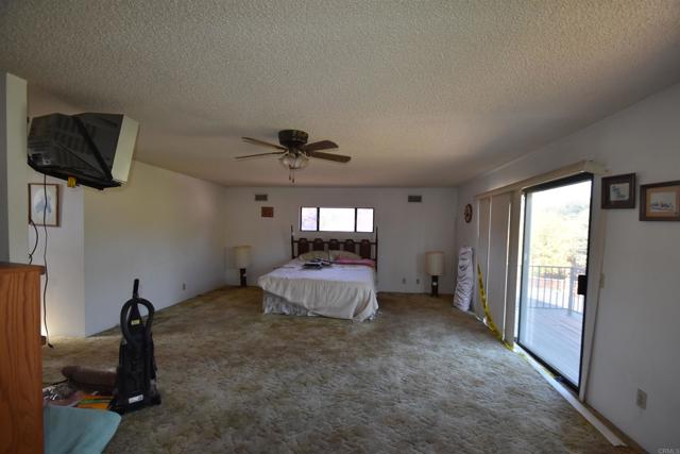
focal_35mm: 15
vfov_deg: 77.4
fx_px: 283
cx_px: 340
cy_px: 227
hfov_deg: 100.4
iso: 800
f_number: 5
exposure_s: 1/200
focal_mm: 10
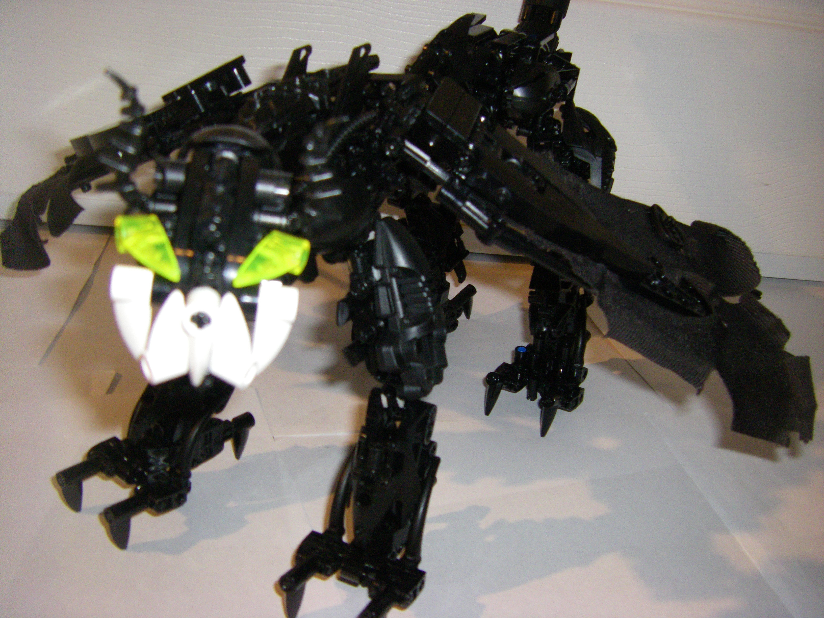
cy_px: 309
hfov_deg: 49.0
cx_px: 412
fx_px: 905
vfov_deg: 37.7
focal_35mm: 38
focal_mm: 6.3
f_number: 3.5
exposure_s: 1/50
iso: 500
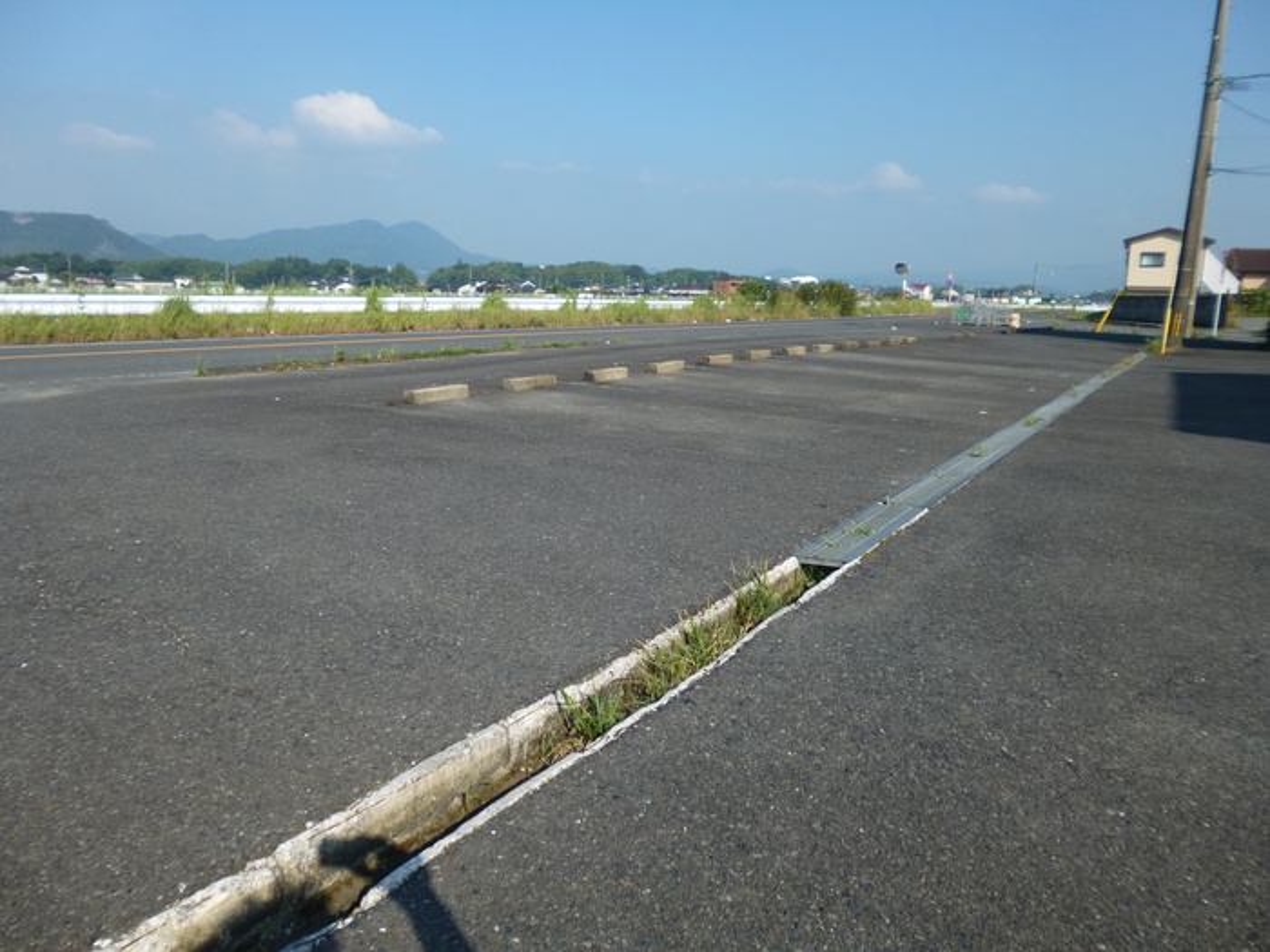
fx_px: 917
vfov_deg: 54.9
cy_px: 476
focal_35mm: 25
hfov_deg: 69.4
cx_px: 635
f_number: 9
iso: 100
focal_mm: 4.3
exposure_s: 1/160
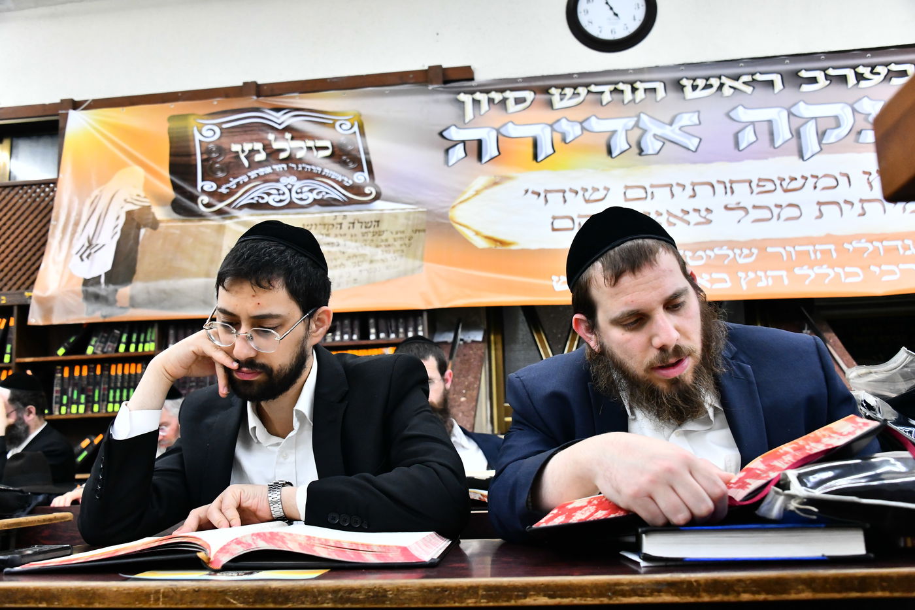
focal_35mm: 35
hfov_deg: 54.4
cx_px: 458
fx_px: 889
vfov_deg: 37.8
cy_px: 305
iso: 3200
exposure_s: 1/160
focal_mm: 35
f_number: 5.6
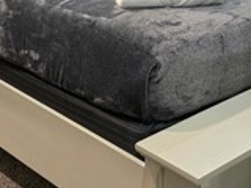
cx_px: 141
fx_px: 667
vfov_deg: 14.6
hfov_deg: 21.3
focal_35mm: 92
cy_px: -121
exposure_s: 1/120
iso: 1000
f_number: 1.7
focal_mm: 6.3
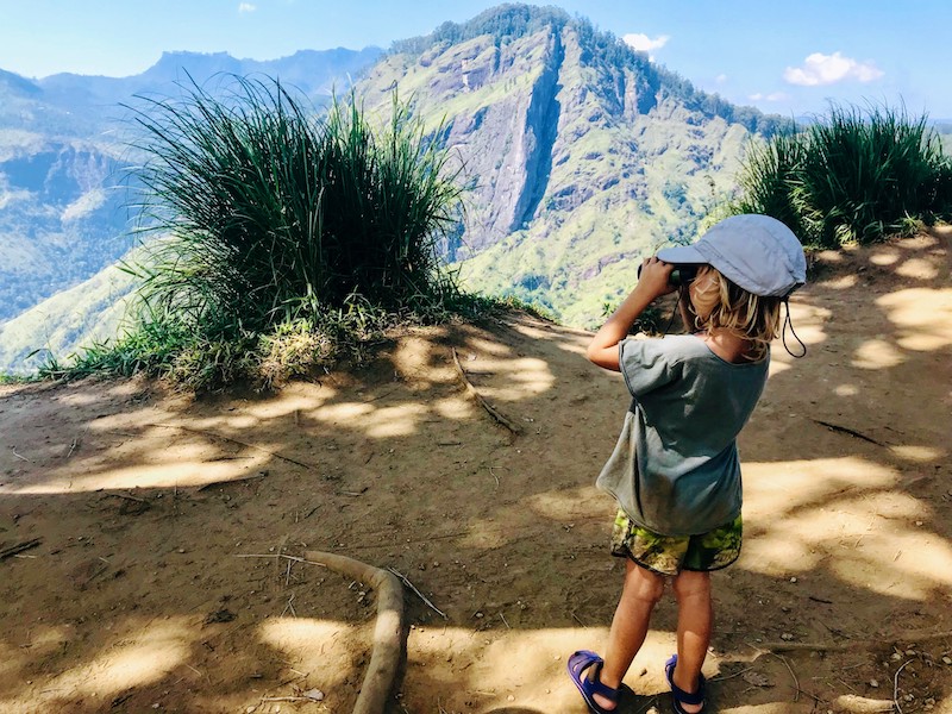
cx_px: 476
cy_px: 357
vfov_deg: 49.7
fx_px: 770
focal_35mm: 28
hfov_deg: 63.4
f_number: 1.8
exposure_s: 1/798
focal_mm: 3.99
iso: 20
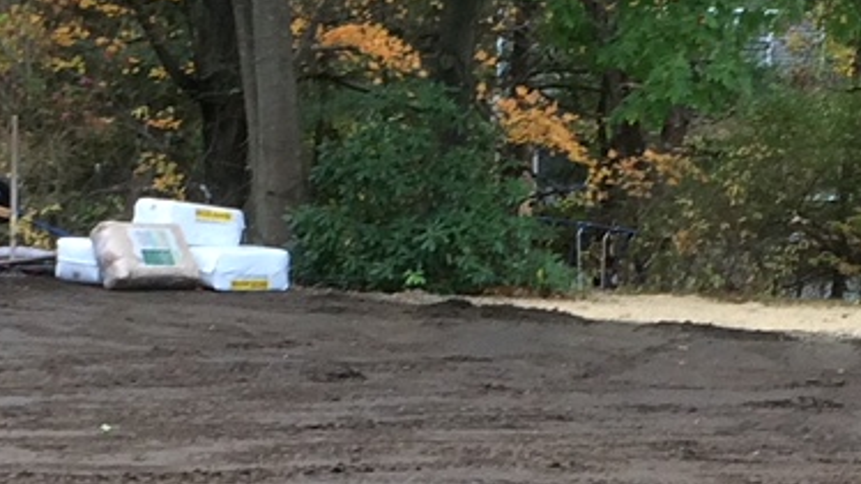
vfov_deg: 8.7
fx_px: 3149
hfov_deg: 15.5
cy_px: 498
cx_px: 569
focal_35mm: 138
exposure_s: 1/120
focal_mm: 4.15
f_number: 2.2
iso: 50
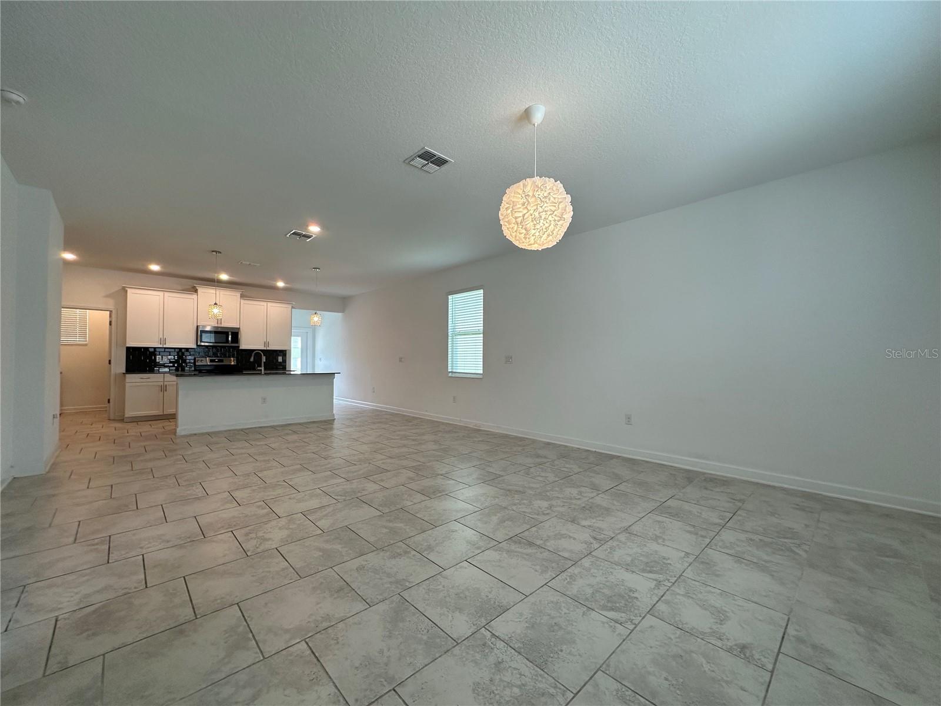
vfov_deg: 85.7
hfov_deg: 102.1
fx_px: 381
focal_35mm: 14
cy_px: 353
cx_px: 470
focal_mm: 2.22
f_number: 2.2
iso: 100
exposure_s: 1/120
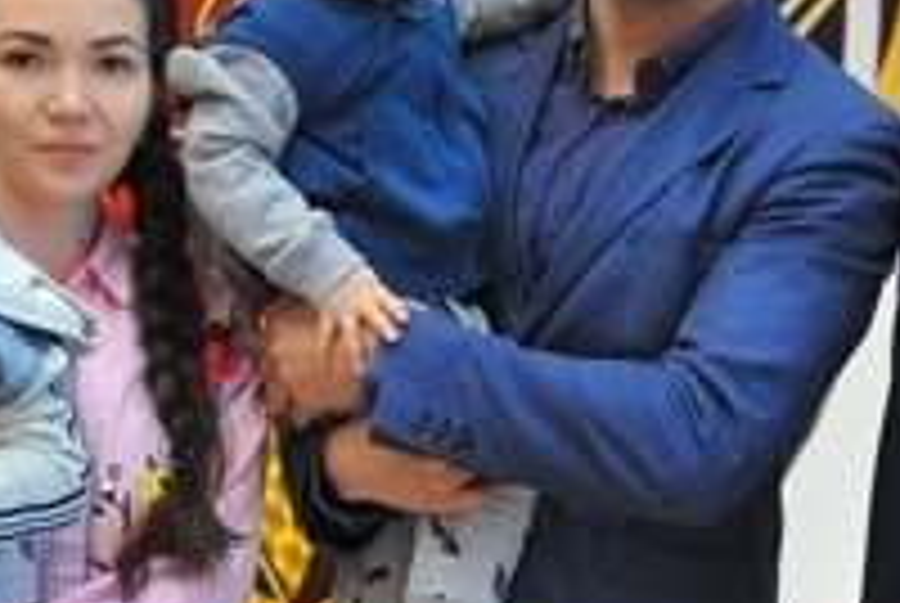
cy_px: 839
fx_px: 5633
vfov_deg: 6.1
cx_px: 554
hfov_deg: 9.1
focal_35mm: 225
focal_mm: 44
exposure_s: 1/125
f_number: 2.8
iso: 800
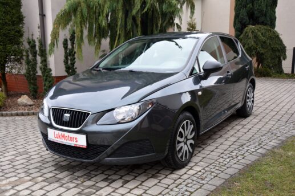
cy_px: 98
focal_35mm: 38
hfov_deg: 51.3
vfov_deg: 35.4
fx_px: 307
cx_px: 148
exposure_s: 1/125
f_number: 5.6
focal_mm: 25
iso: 360
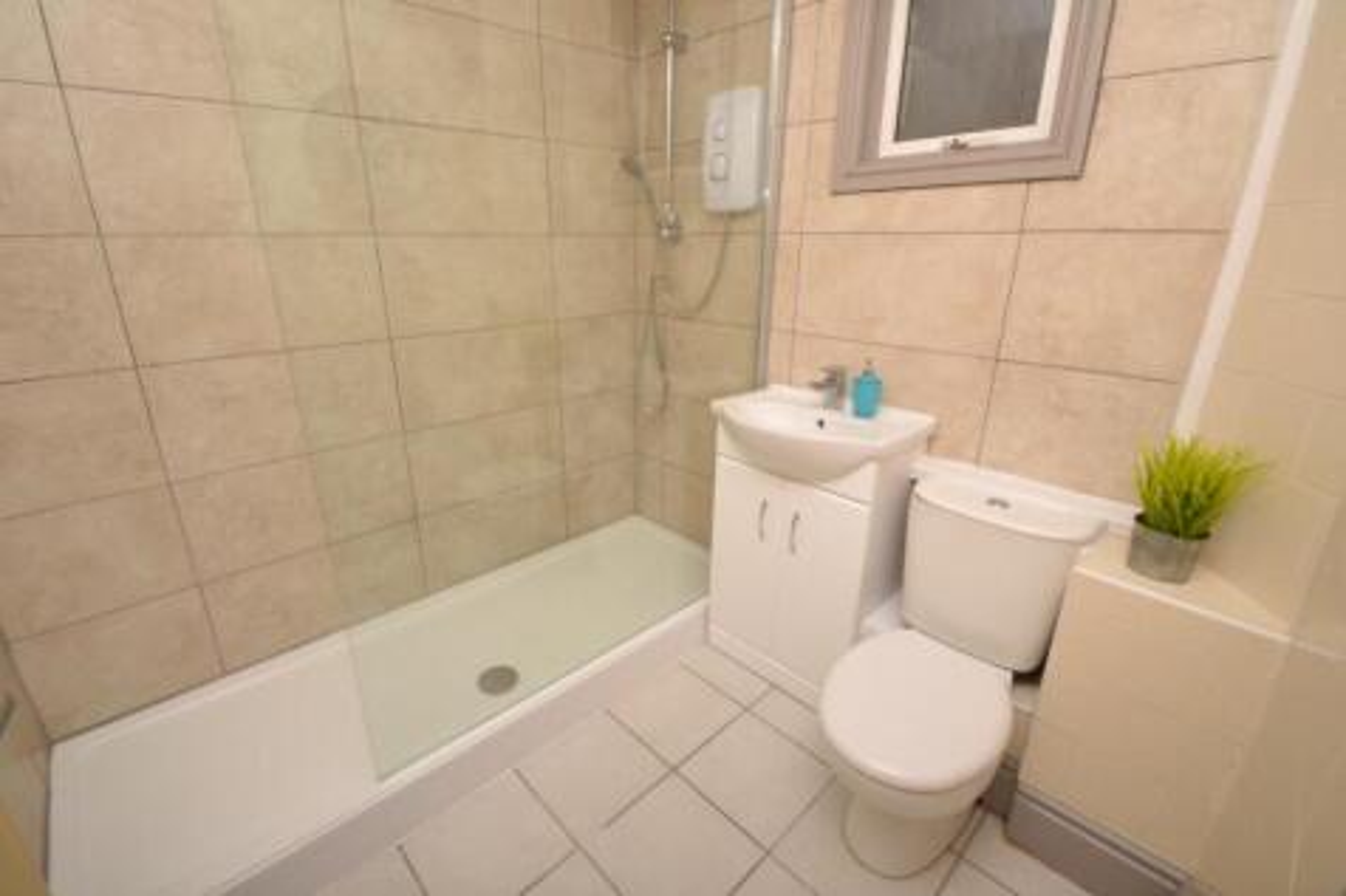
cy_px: 448
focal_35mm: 15
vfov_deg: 77.3
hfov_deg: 100.4
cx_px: 673
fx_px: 561
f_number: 20
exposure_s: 1/200
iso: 1600
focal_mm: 10
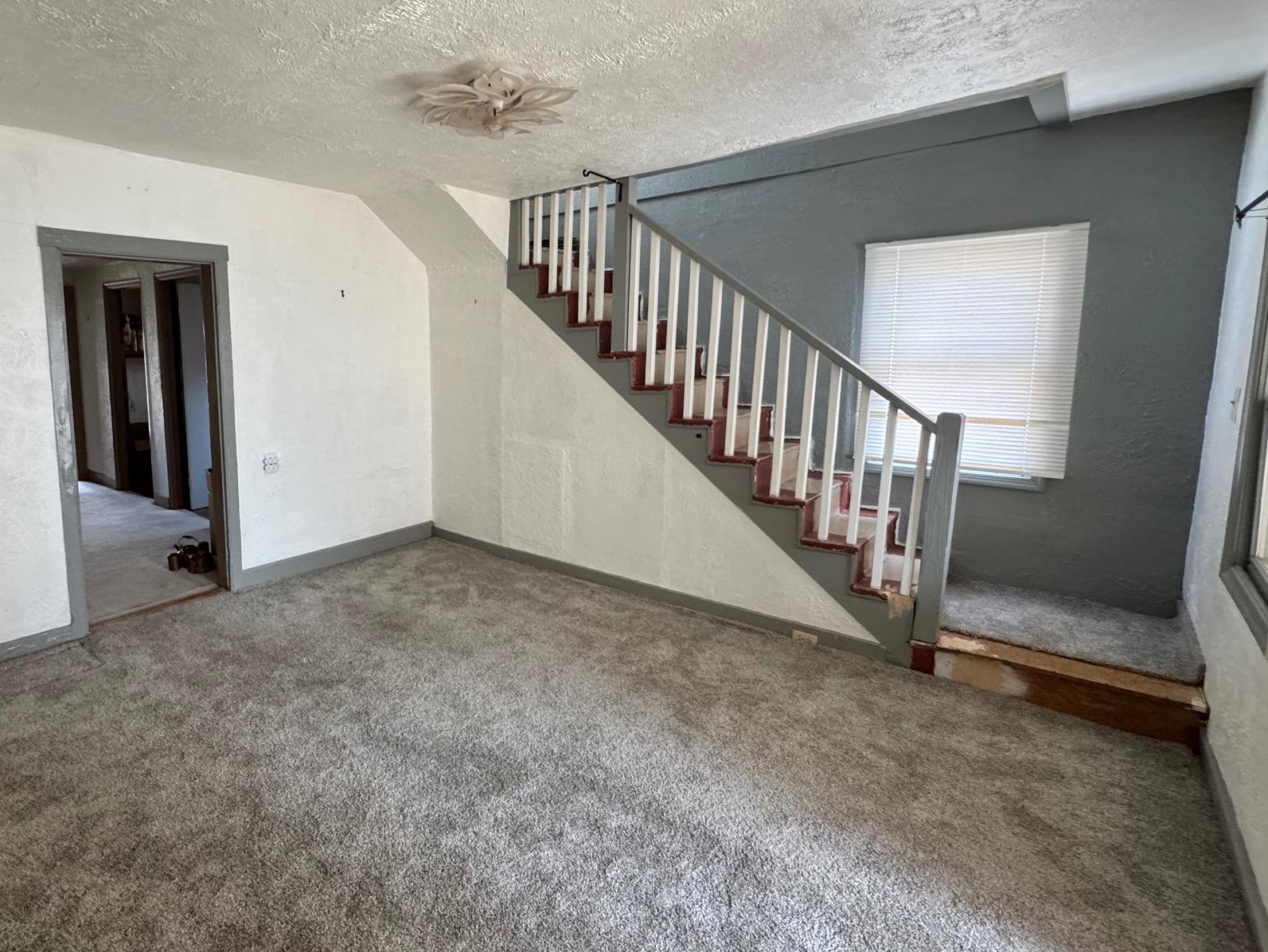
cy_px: 437
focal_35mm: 18
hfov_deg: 86.0
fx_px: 659
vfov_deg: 71.5
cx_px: 475
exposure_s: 1/99
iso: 320
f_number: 2.2
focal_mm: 2.22
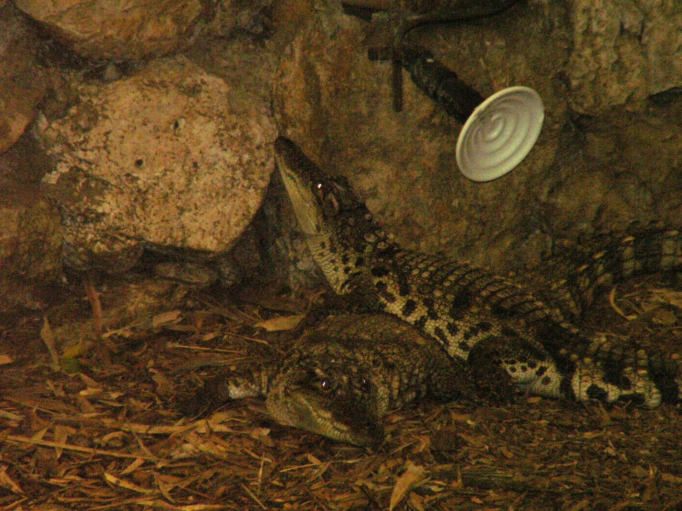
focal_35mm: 420
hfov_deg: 4.7
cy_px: 256
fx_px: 8275
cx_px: 341
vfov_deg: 3.5
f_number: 4.5
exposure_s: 1/100
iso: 160
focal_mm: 69.45
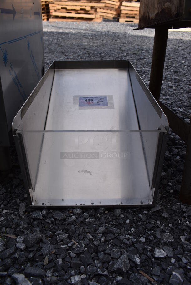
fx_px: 215
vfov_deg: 67.3
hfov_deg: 48.0
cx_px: 96
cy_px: 142
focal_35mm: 27
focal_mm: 18
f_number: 7.1
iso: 200
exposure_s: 1/400
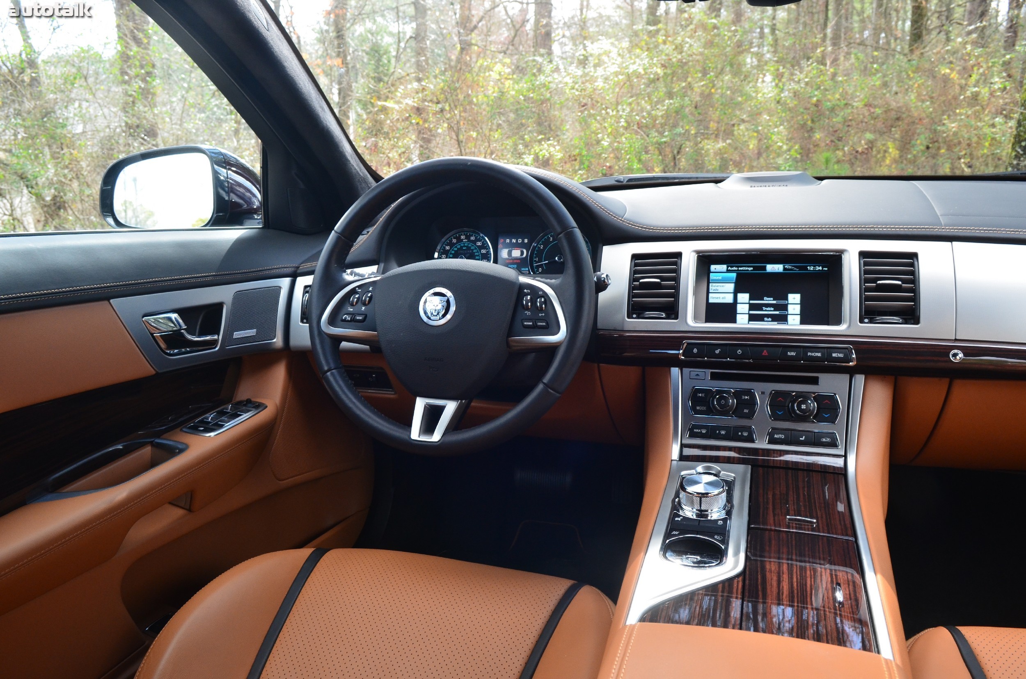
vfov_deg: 50.2
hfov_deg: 70.5
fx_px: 725
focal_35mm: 26
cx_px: 513
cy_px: 340
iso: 800
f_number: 7.1
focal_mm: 17
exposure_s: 1/30
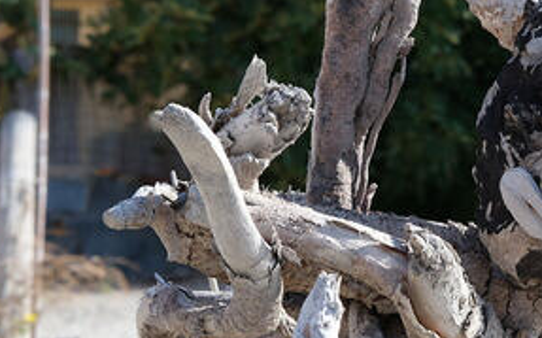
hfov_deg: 18.2
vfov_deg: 11.6
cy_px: 117
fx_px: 1668
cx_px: 480
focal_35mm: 113
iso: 160
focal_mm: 35
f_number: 10
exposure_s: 1/105
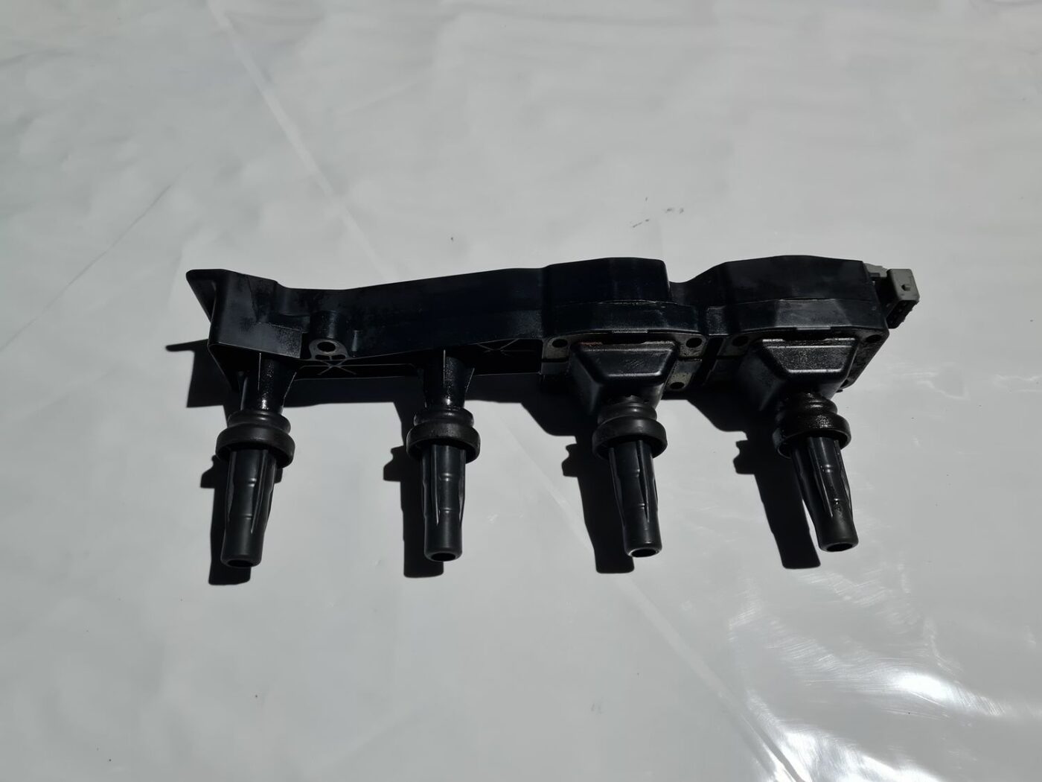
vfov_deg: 53.1
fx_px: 783
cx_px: 521
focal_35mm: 26
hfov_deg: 67.3
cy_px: 391
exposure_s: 1/50
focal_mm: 5.4
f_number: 1.8
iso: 320
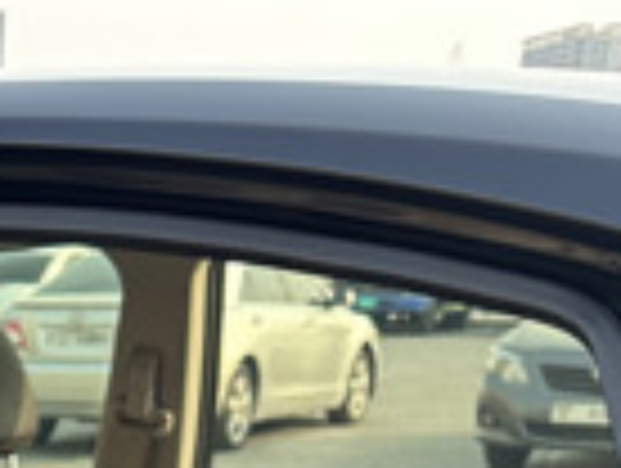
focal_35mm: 104
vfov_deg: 12.3
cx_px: -266
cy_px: 999
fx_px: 1869
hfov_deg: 17.3
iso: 80
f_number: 1.78
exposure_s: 1/580
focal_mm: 6.86
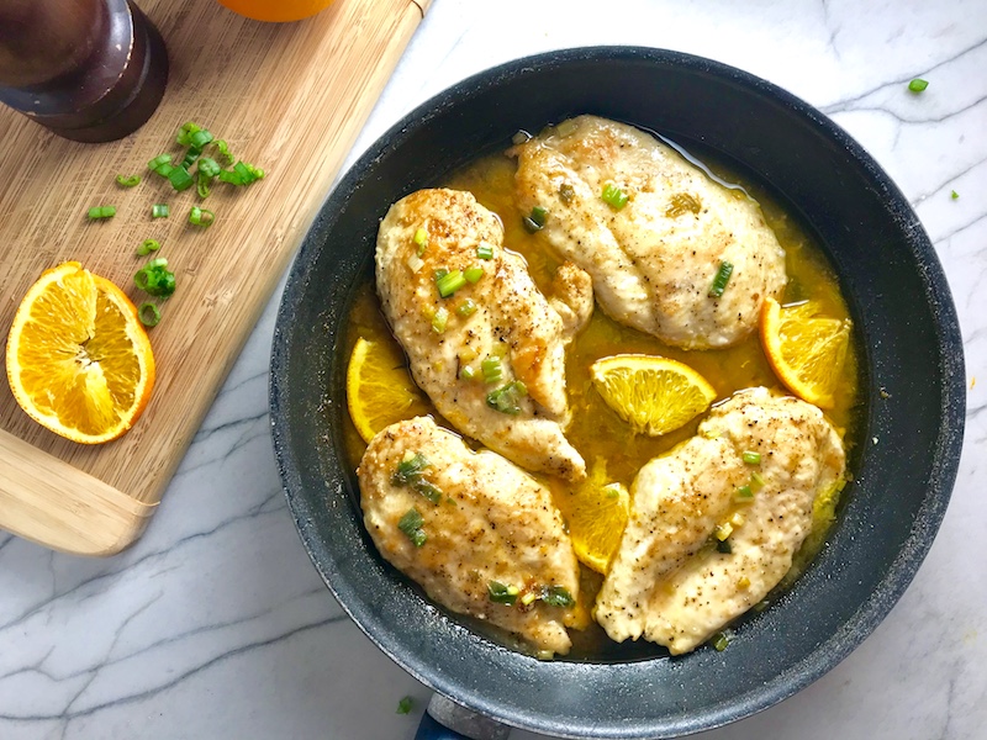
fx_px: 798
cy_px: 370
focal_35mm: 28
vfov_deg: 49.7
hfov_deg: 63.4
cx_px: 494
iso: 25
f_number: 1.8
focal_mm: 3.99
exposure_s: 1/60
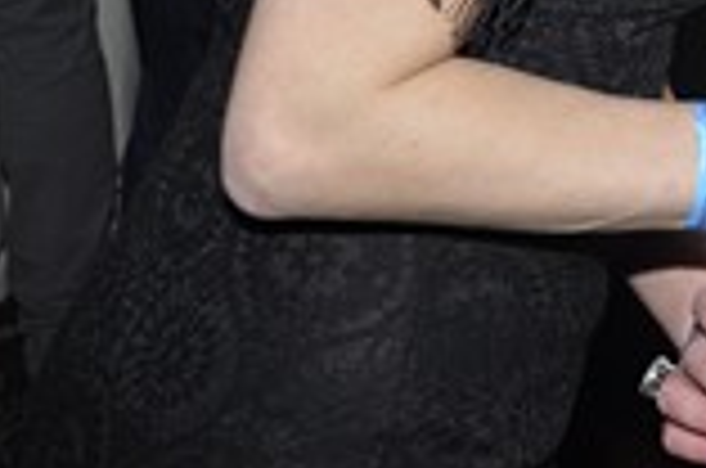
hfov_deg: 14.5
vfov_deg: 10.3
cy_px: -317
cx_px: 1223
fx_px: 2466
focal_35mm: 126
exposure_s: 1/60
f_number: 5
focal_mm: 24
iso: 400
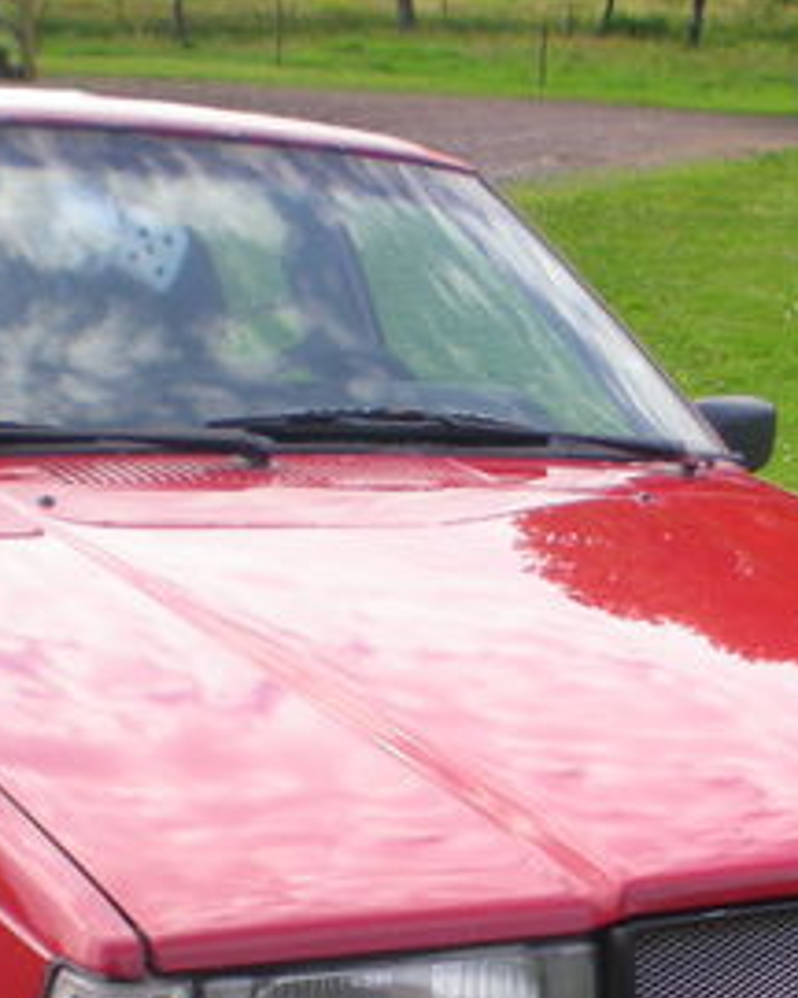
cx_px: 842
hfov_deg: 17.0
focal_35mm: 88
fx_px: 2598
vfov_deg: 21.3
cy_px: 876
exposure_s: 1/148
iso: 50
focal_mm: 6.3
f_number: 4.6
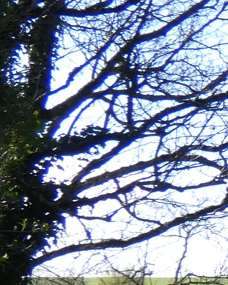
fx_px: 1629
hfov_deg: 7.0
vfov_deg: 10.0
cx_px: 720
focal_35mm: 193
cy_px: 235
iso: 80
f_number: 3.4
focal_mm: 6.2
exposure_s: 1/320
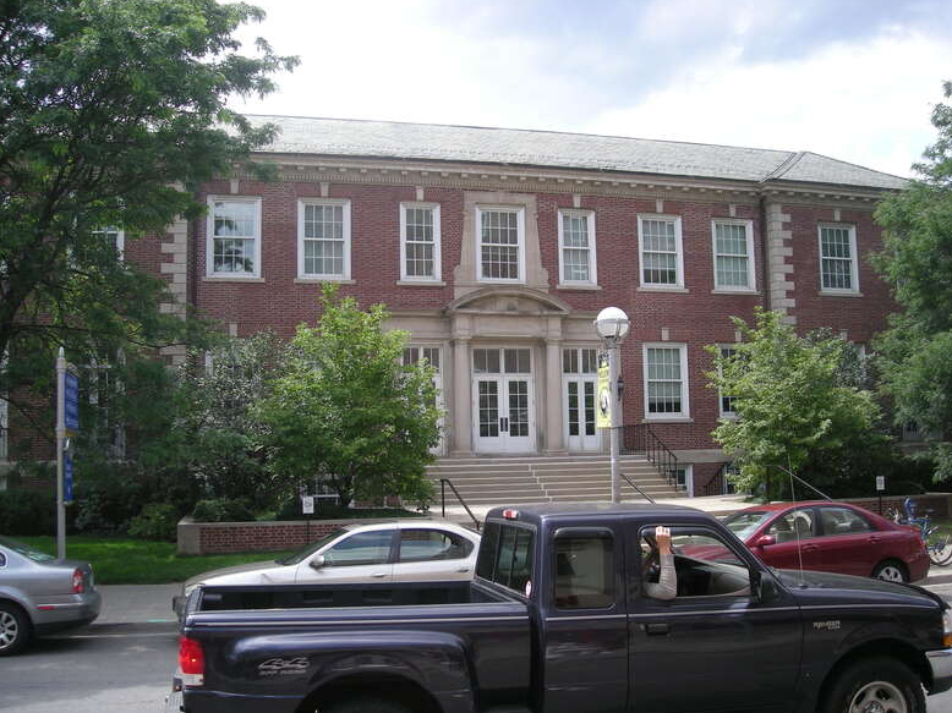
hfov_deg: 51.4
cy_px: 363
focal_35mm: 36
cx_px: 480
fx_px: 990
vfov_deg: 39.6
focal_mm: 5.7
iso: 50
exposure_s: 1/307
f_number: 2.8
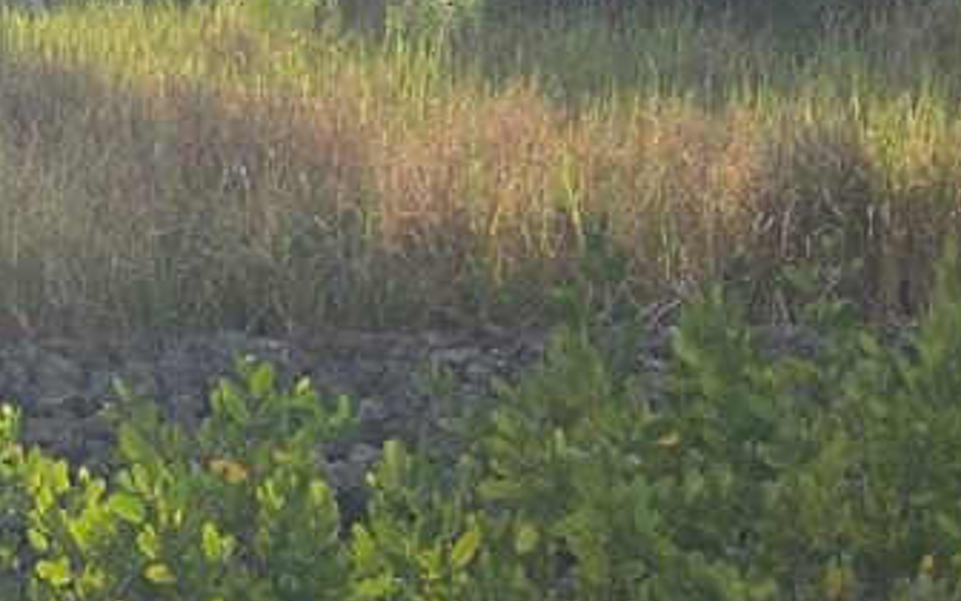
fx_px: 3038
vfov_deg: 11.3
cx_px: -692
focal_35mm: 116
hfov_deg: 15.7
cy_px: 418
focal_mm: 5.4
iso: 25
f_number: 1.8
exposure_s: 1/3109
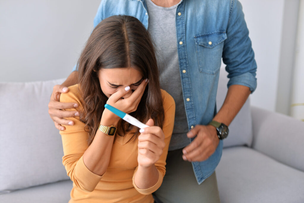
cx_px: 152
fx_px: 296
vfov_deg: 37.9
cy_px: 102
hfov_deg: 54.4
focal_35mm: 35
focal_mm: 35
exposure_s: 1/160
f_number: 2.5
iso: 200
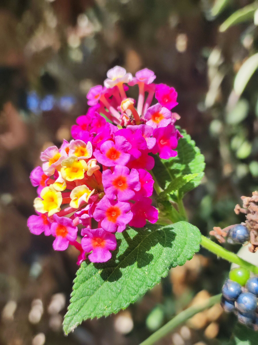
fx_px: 249
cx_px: 129
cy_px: 172
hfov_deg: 54.8
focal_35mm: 25
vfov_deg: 69.4
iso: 50
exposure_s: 1/699
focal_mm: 4.7
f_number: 1.79
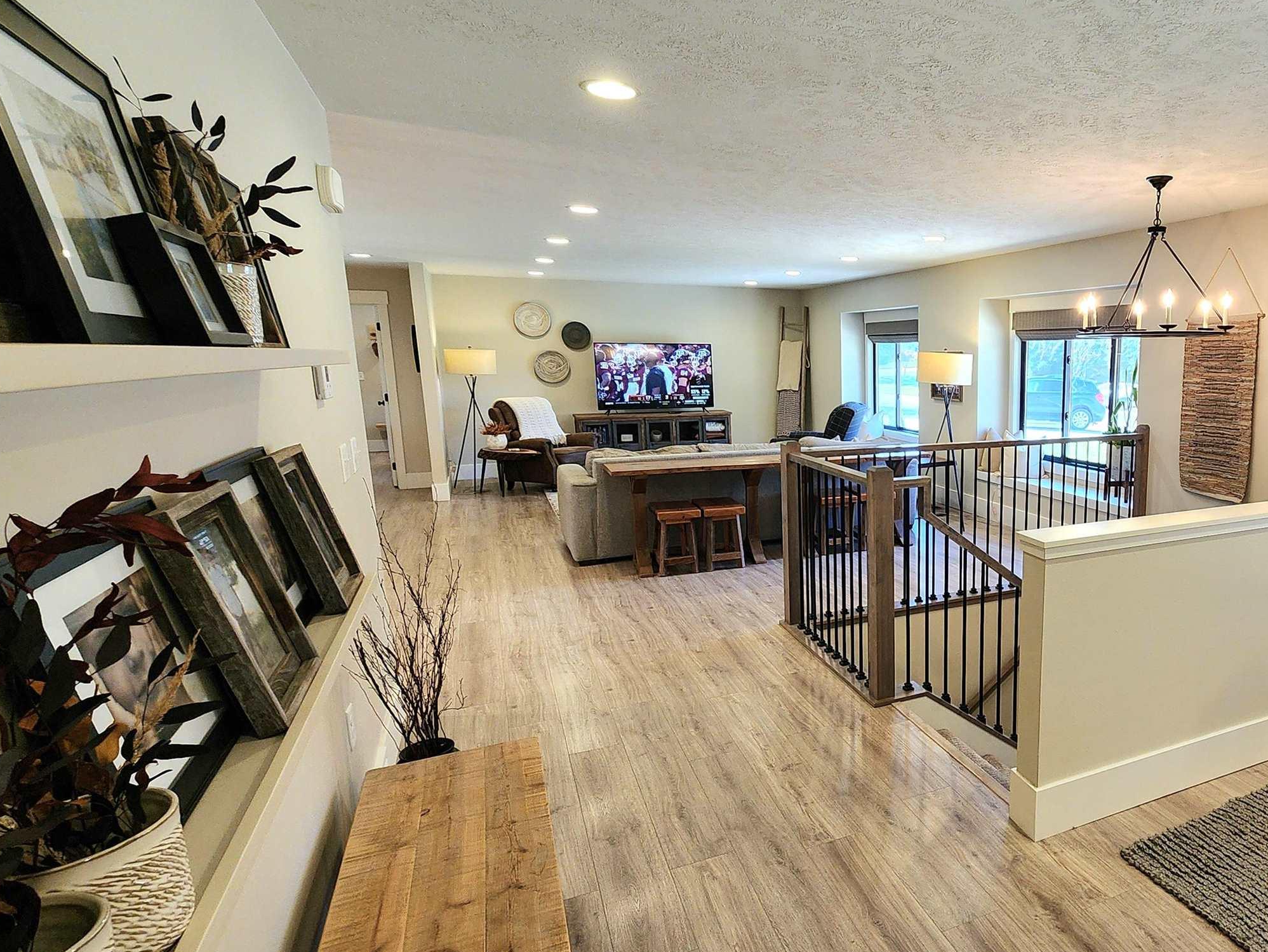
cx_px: 925
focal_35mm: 20
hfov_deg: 76.7
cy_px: 503
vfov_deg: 65.9
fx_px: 733
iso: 160
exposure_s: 1/60.2
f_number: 2.2
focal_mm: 2.2
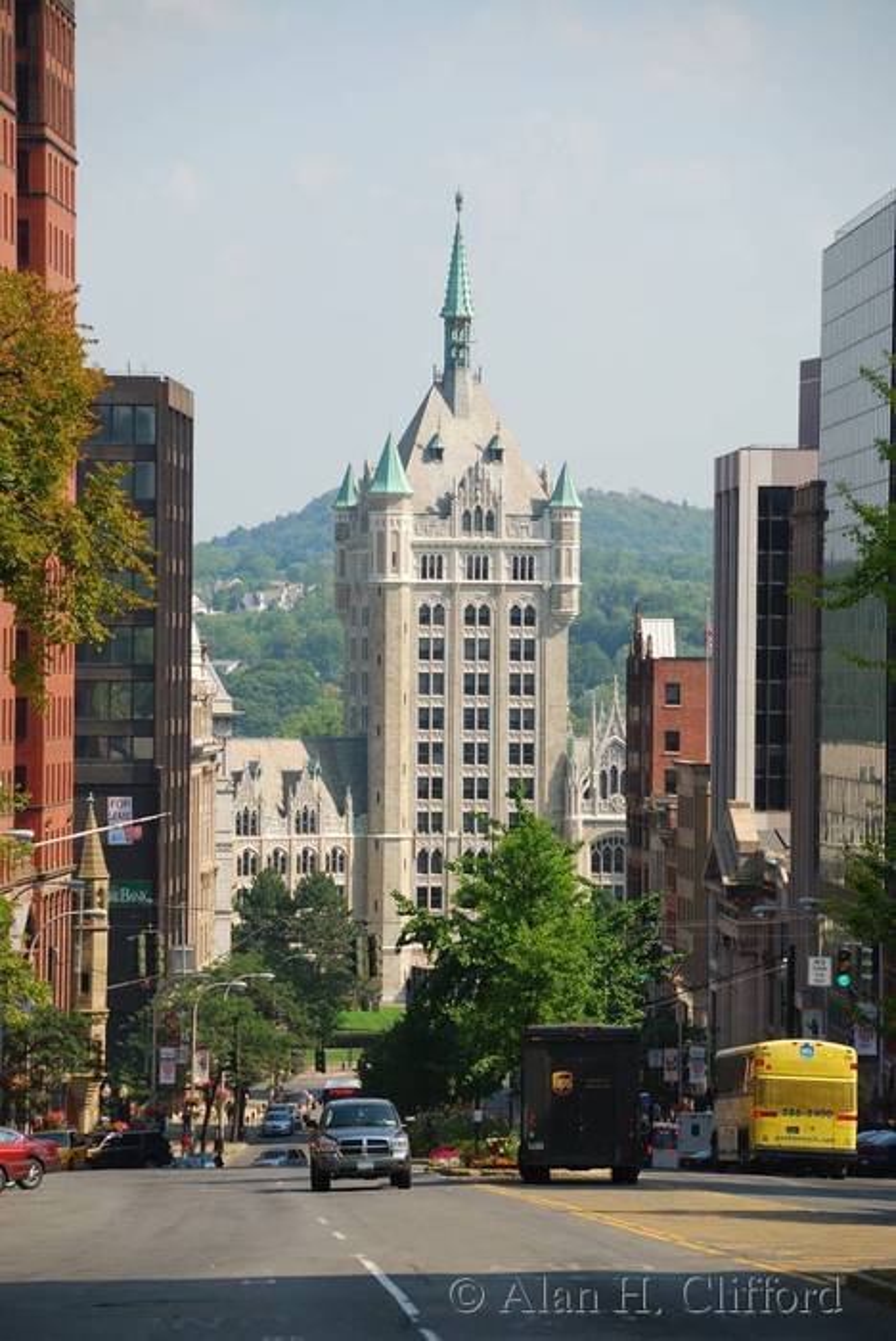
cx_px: 448
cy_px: 670
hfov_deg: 8.2
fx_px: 6259
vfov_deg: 12.2
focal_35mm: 168
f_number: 5.6
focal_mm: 112
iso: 100
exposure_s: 1/320
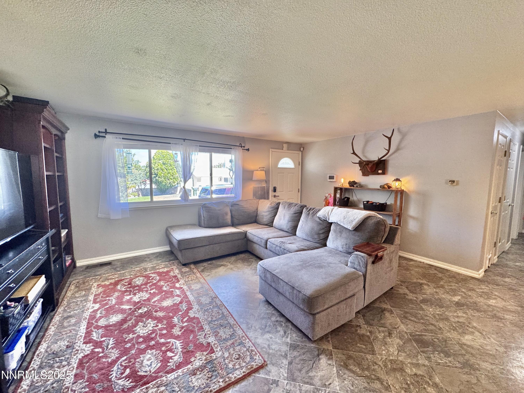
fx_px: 212
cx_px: 262
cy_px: 196
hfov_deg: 102.1
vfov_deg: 85.7
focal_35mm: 14
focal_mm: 2.22
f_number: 2.2
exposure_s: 1/120
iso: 160
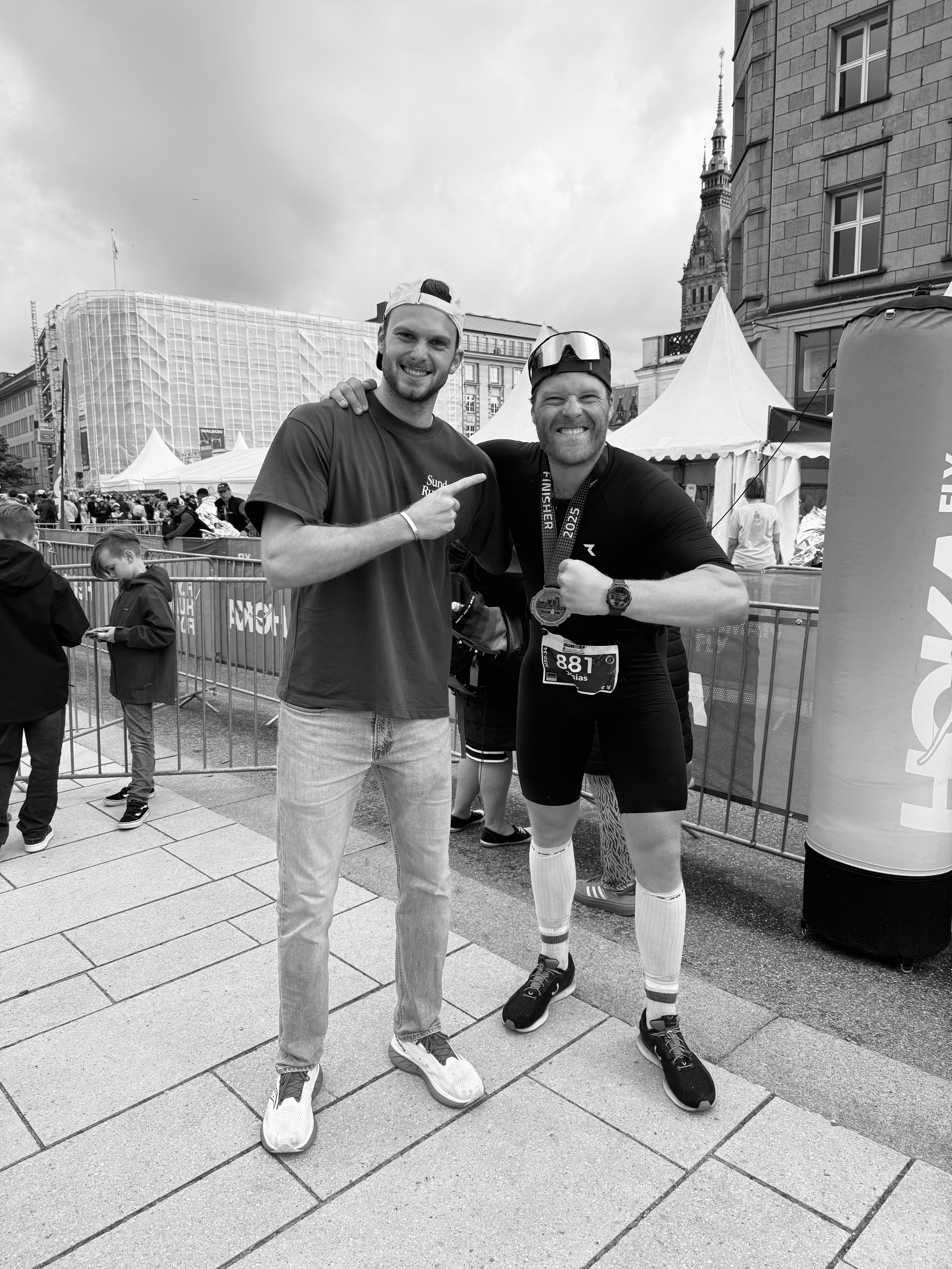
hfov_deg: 56.8
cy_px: 634
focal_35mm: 24
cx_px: 476
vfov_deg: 71.6
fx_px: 880
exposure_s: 1/1488
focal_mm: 6.76
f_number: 1.78
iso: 80
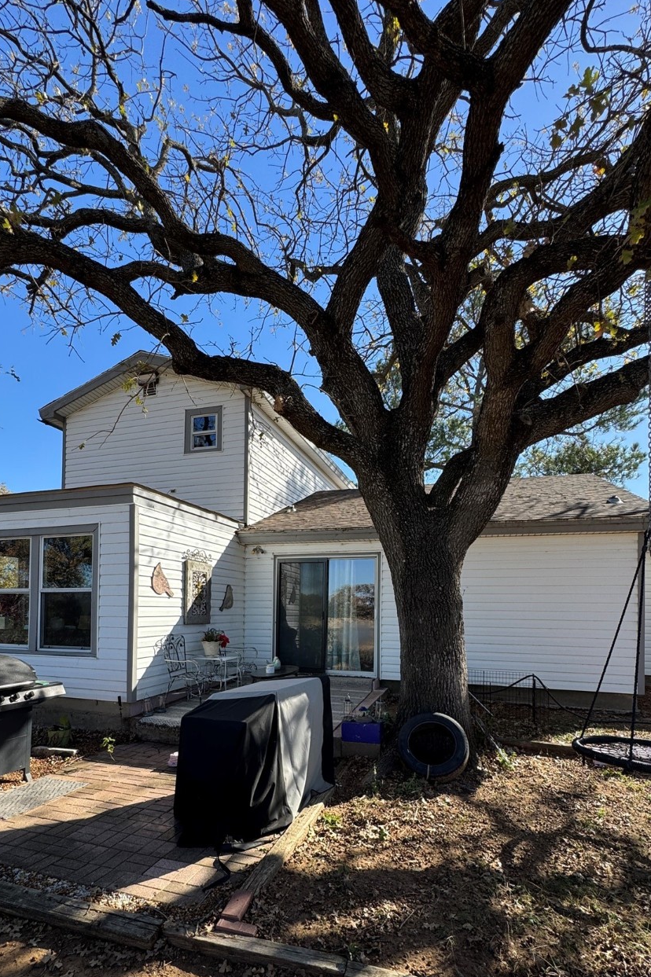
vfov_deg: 88.6
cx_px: 305
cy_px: 599
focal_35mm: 18
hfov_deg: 67.3
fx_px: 488
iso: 40
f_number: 2.2
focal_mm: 2.22
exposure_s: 1/541
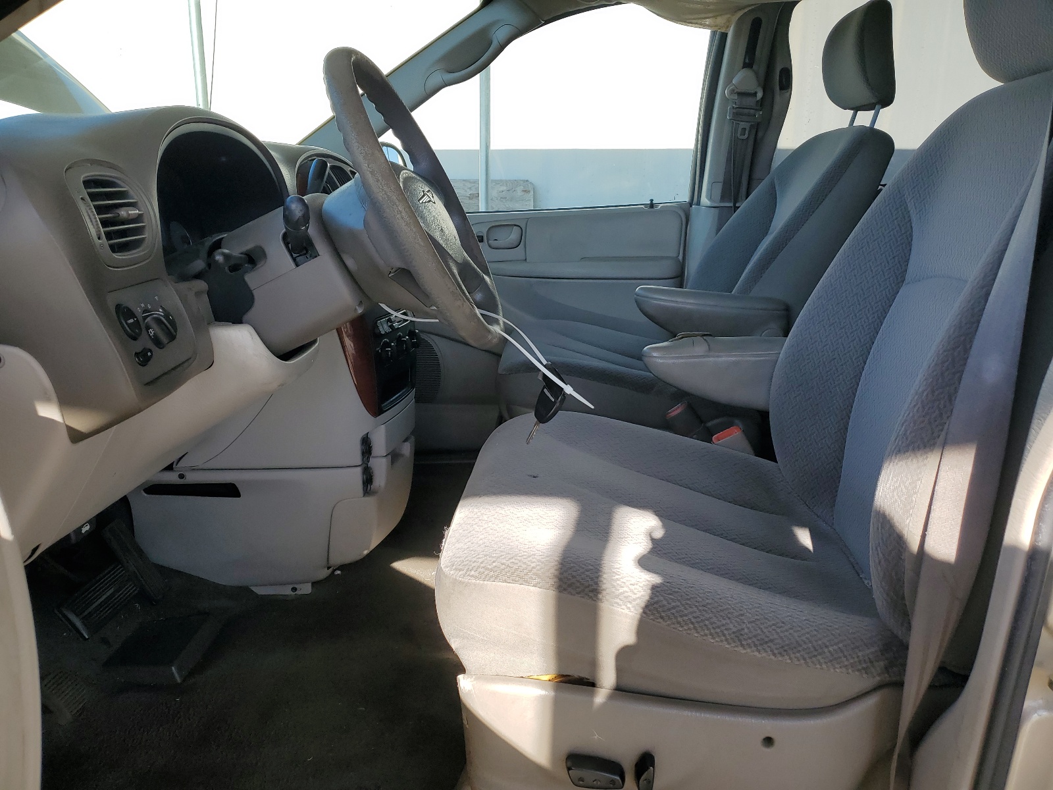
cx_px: 526
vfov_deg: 53.1
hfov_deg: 67.3
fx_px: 791
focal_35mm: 26
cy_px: 395
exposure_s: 1/667
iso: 50
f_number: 1.5
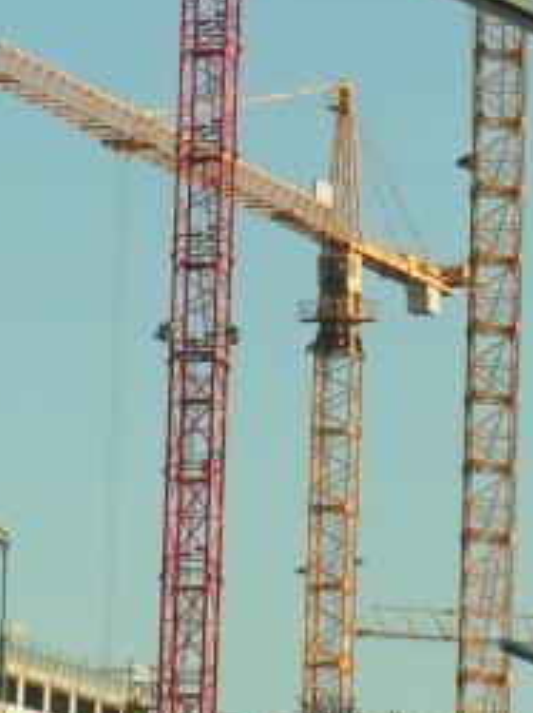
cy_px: 185
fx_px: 6519
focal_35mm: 317
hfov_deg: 4.7
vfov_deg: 6.3
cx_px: 425
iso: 50
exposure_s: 1/250
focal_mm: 22.9
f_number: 5.6
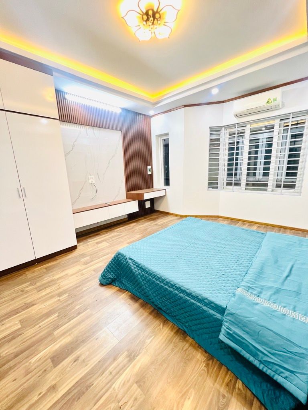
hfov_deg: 89.9
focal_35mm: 13
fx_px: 154
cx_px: 154
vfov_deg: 106.2
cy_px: 205
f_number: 1.8
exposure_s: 1/50
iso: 160
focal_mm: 1.57
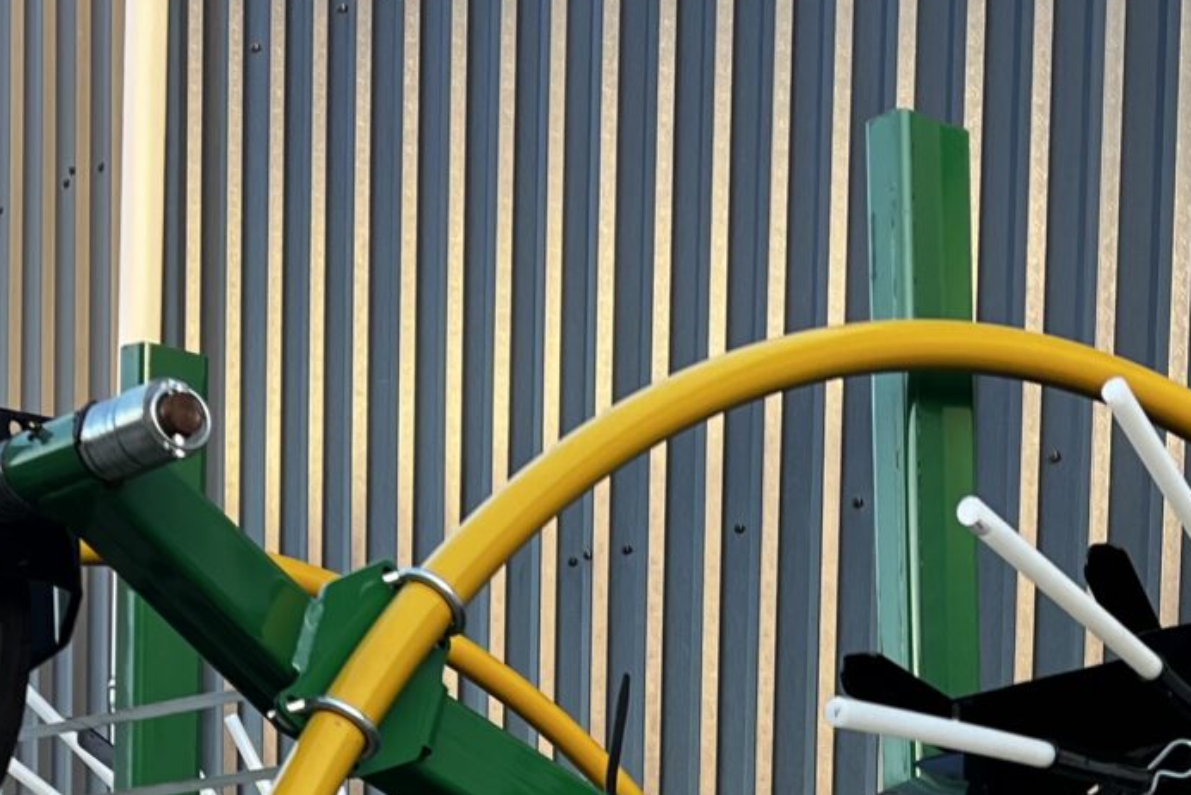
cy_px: 1435
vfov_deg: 12.5
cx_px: 967
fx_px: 3310
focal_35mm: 100
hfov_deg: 20.2
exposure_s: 1/133
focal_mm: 5.7
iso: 32
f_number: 1.5
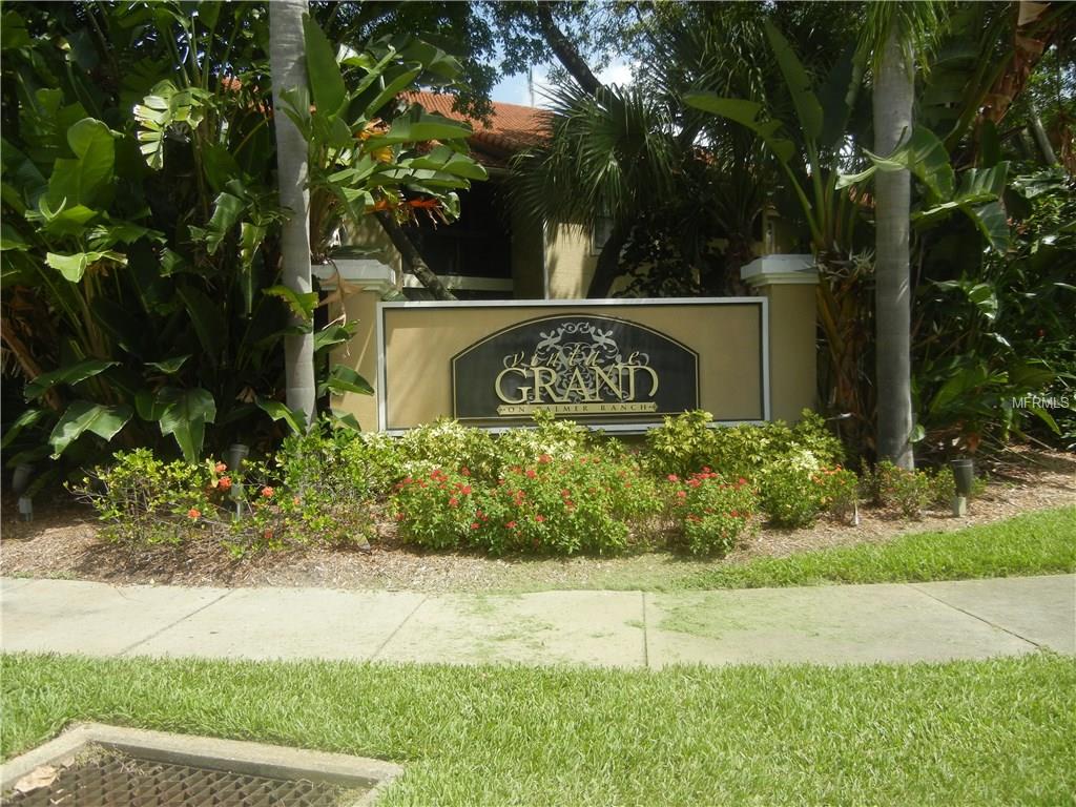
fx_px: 933
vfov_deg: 46.8
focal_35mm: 30
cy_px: 404
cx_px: 538
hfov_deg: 60.0
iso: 160
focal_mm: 5.4
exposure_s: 1/928
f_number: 3.5
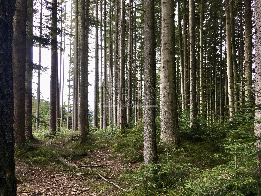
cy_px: 98
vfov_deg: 48.2
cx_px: 130
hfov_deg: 61.7
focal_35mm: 29
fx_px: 219
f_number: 2.2
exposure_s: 1/100
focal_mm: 4.15
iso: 32
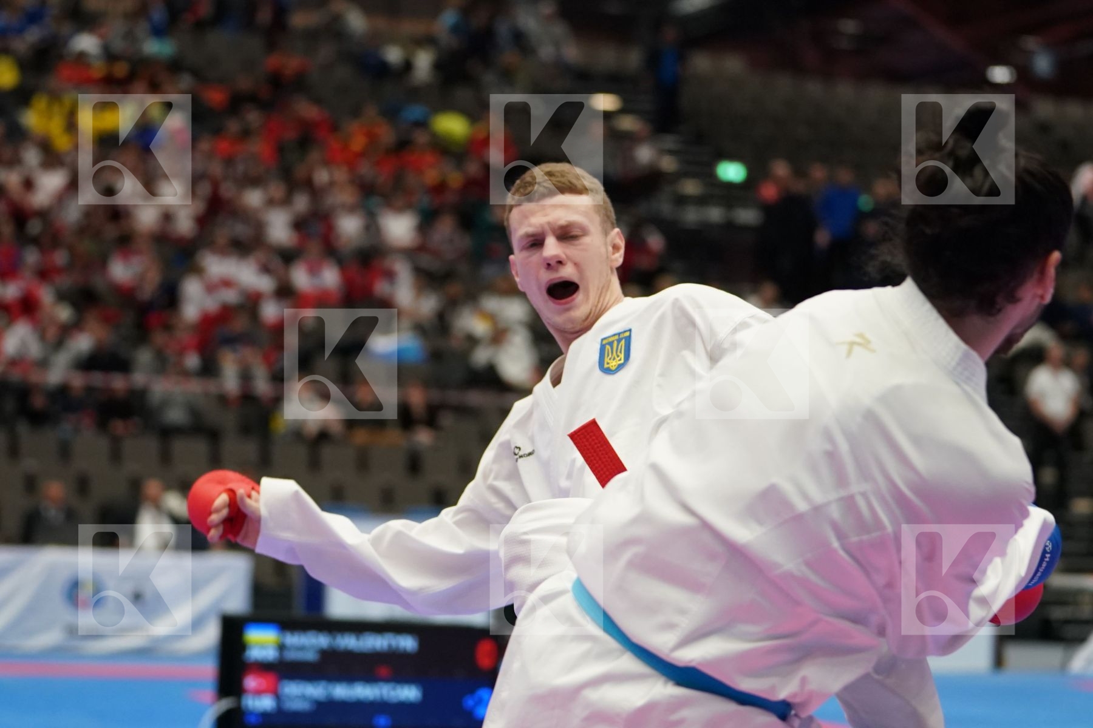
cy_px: 364
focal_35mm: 108
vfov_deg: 12.7
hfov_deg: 18.9
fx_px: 3279
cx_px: 546
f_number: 2.8
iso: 2500
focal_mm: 72
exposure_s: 1/1000
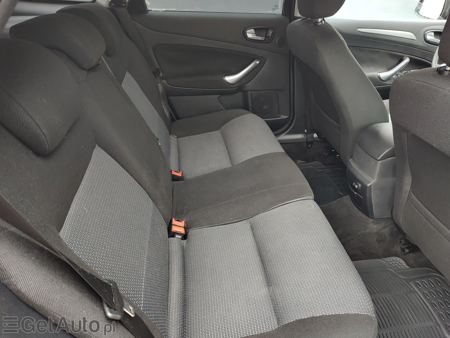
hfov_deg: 73.9
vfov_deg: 58.9
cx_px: 225
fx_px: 299
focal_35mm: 23
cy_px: 169
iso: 395
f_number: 1.8
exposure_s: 1/33.3
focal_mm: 5.56
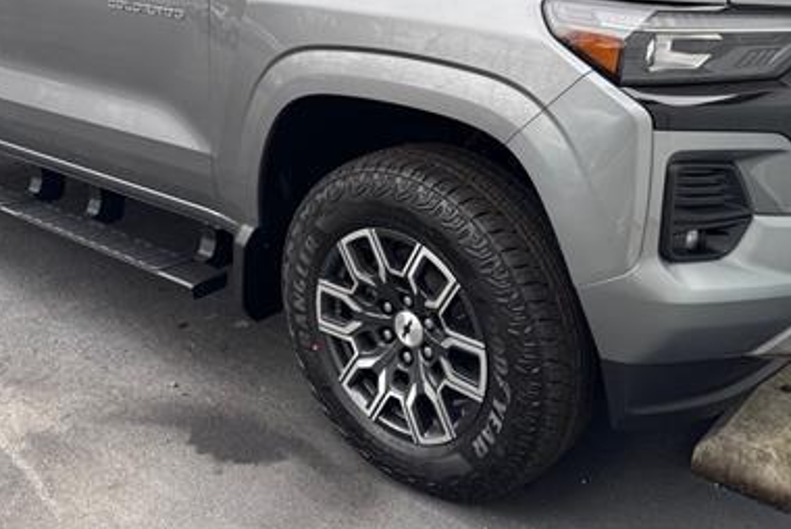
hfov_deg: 46.3
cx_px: 358
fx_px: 924
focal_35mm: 42
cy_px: 150
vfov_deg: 31.5
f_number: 1.78
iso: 80
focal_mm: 6.76
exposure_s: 1/208
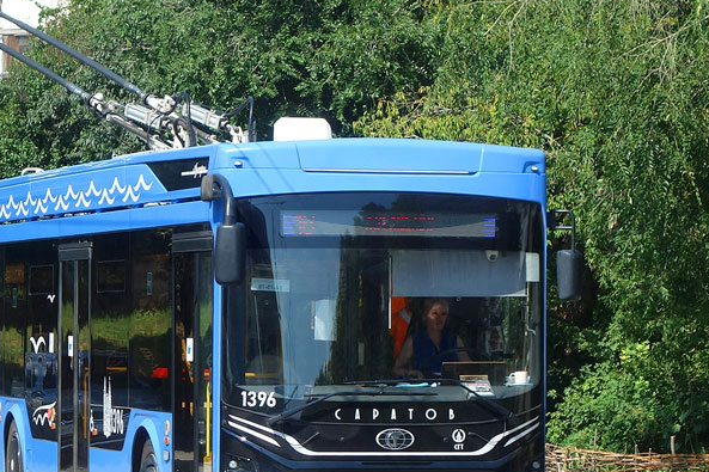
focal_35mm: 162
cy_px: 165
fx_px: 3189
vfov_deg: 8.5
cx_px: 325
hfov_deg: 12.7
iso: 125
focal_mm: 29.8
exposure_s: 1/500
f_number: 5
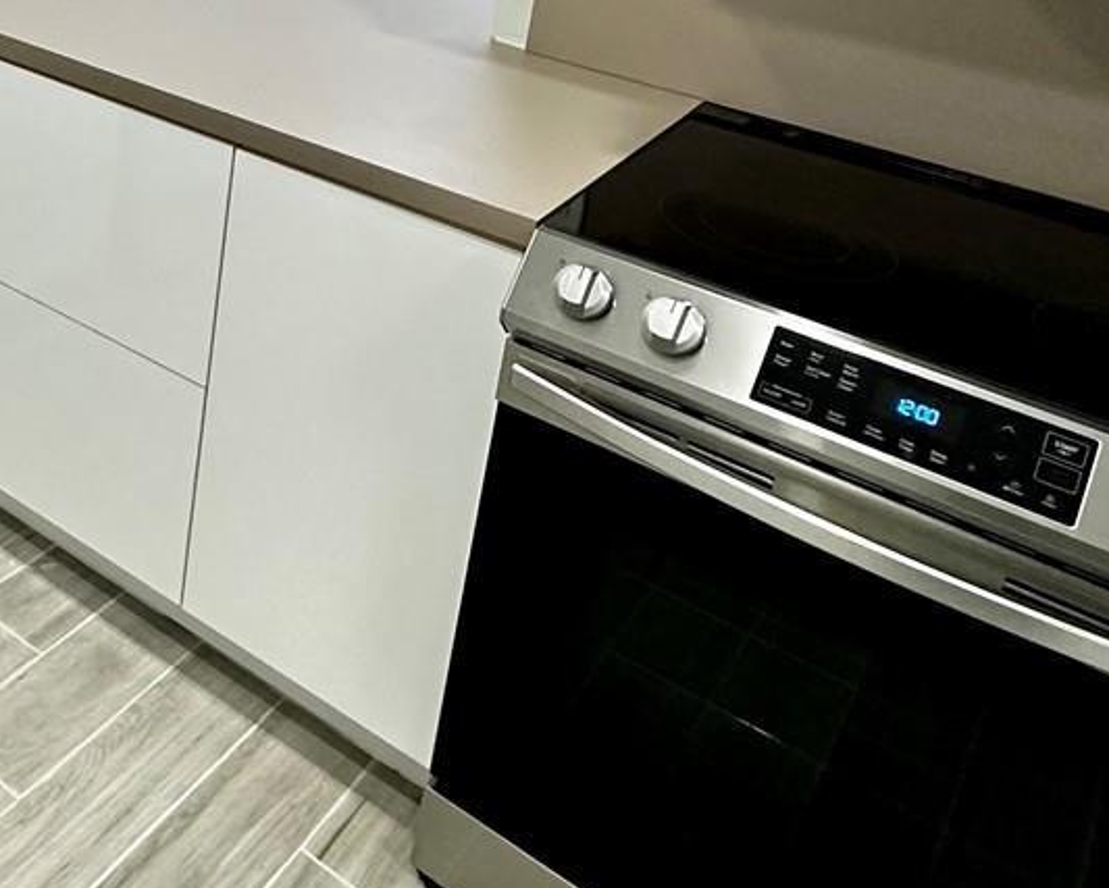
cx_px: 0
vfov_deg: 33.2
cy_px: -17
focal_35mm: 41
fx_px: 1346
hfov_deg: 39.5
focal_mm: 2.22
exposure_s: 1/120
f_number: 2.2
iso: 250
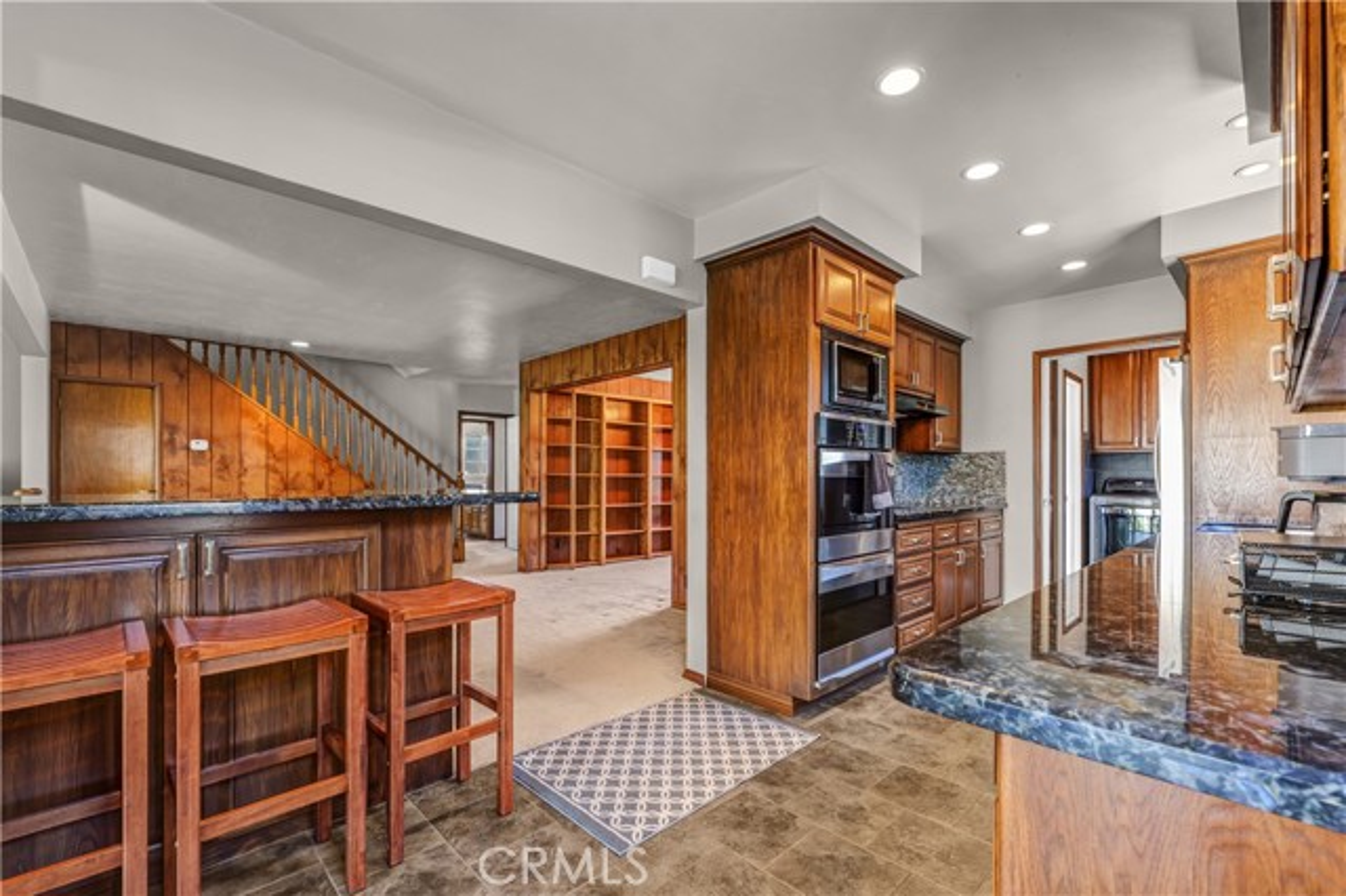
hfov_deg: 100.4
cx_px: 673
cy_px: 448
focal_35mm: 15
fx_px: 561
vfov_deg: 77.3
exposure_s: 1/10
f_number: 8
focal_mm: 15
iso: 800
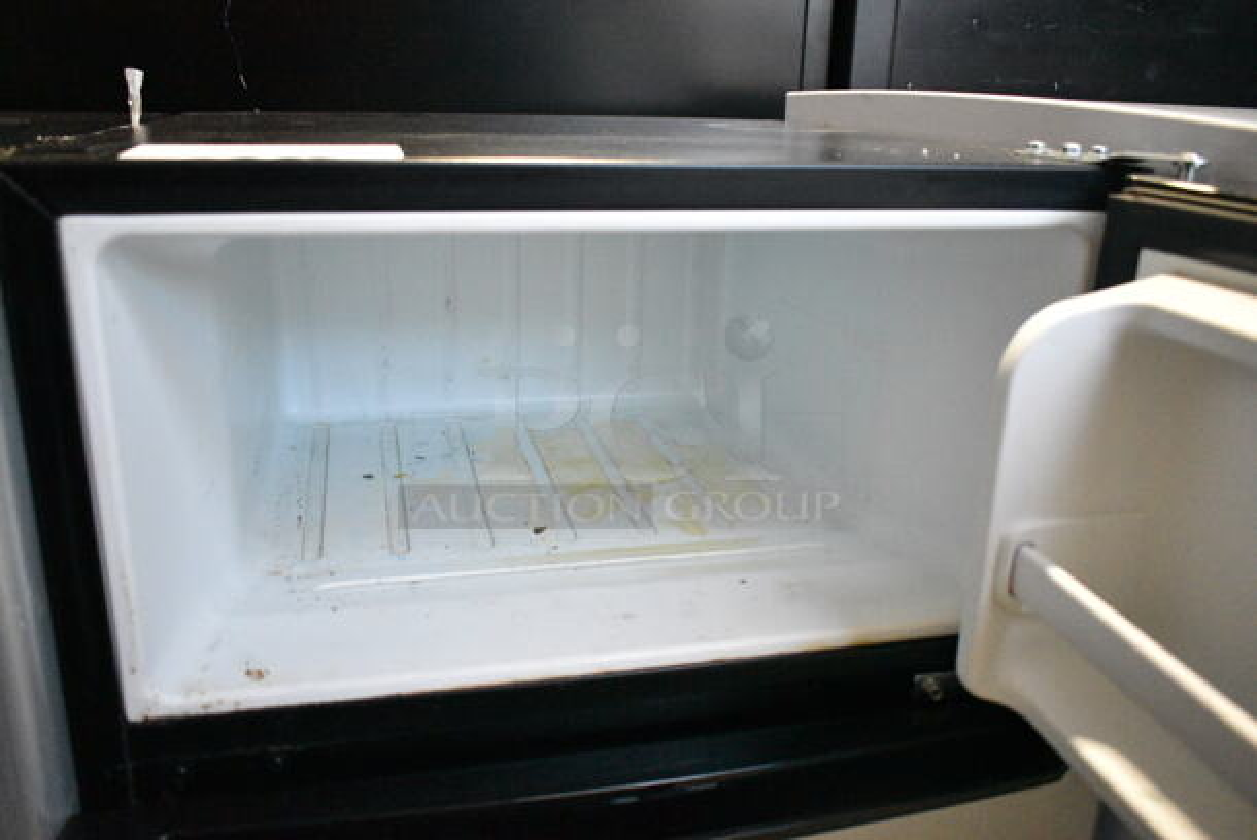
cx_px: 628
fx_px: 1048
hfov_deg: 61.9
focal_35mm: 30
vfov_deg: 43.7
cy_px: 420
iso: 7200
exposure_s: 1/640
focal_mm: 20
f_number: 3.8
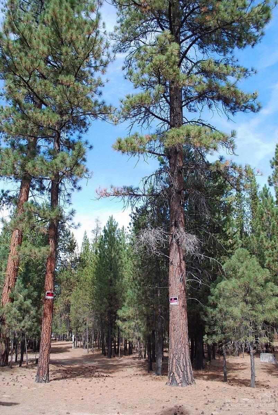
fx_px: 381
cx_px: 139
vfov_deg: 57.2
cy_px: 208
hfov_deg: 40.1
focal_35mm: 33
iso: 100
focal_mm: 22
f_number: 6.3
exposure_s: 1/160
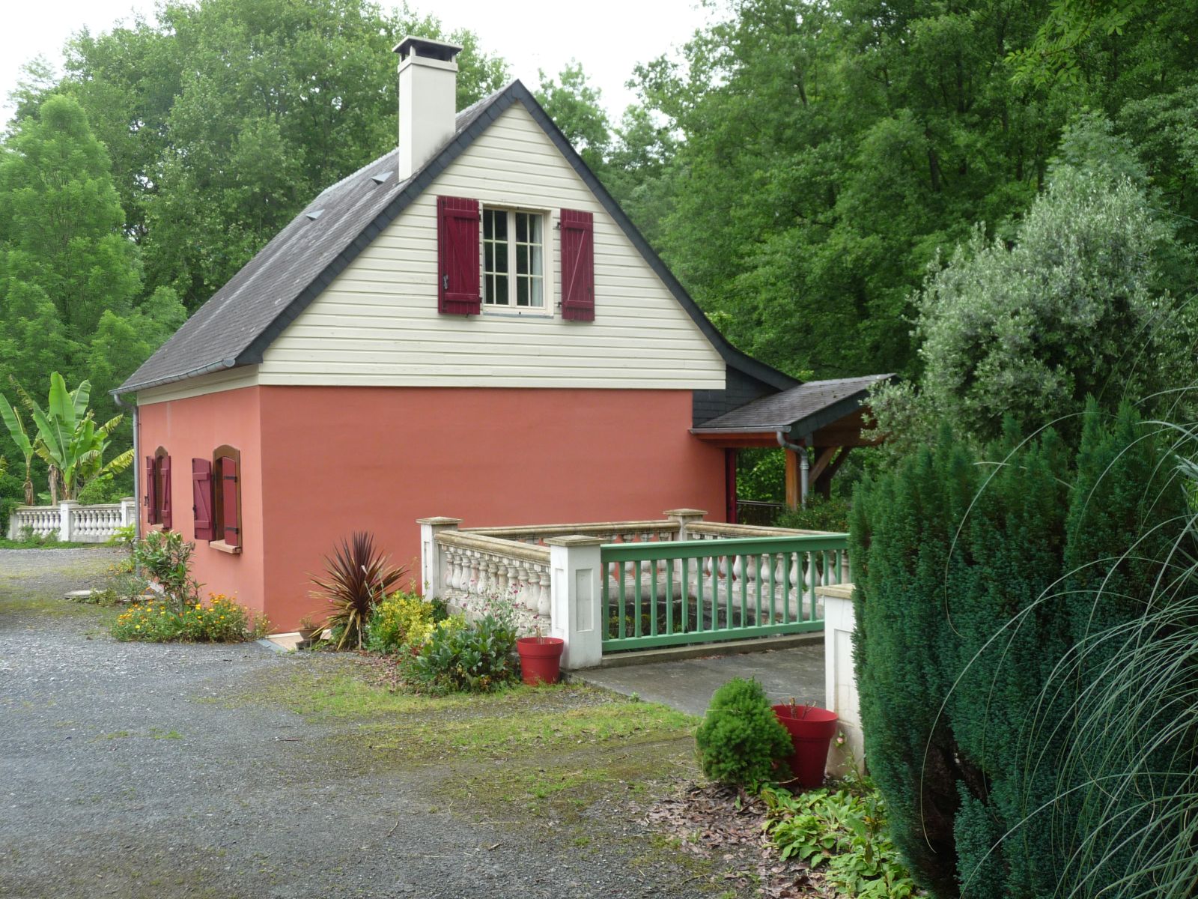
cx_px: 599
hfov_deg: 54.0
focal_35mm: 34
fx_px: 1177
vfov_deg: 41.8
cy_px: 450
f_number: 3.6
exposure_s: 1/100
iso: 100
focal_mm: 5.6
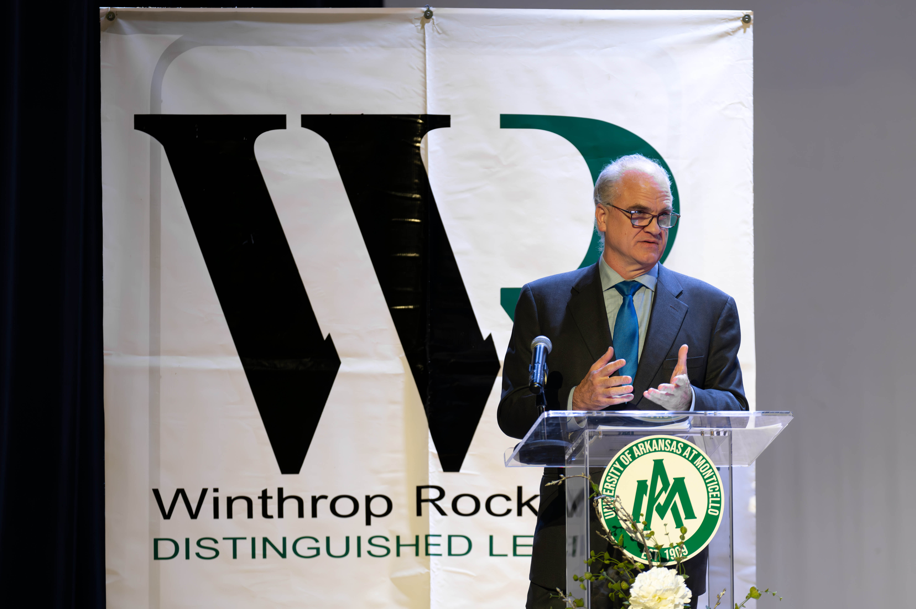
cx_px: 458
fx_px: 4322
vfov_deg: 8.1
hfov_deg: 12.1
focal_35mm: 170
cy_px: 304
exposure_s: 1/125
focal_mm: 170
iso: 1600
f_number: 4.5
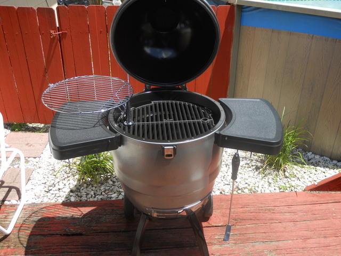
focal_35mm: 32
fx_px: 315
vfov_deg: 44.2
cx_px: 170
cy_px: 128
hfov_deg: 56.8
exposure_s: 1/800
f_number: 2.8
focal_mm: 5.7
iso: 80
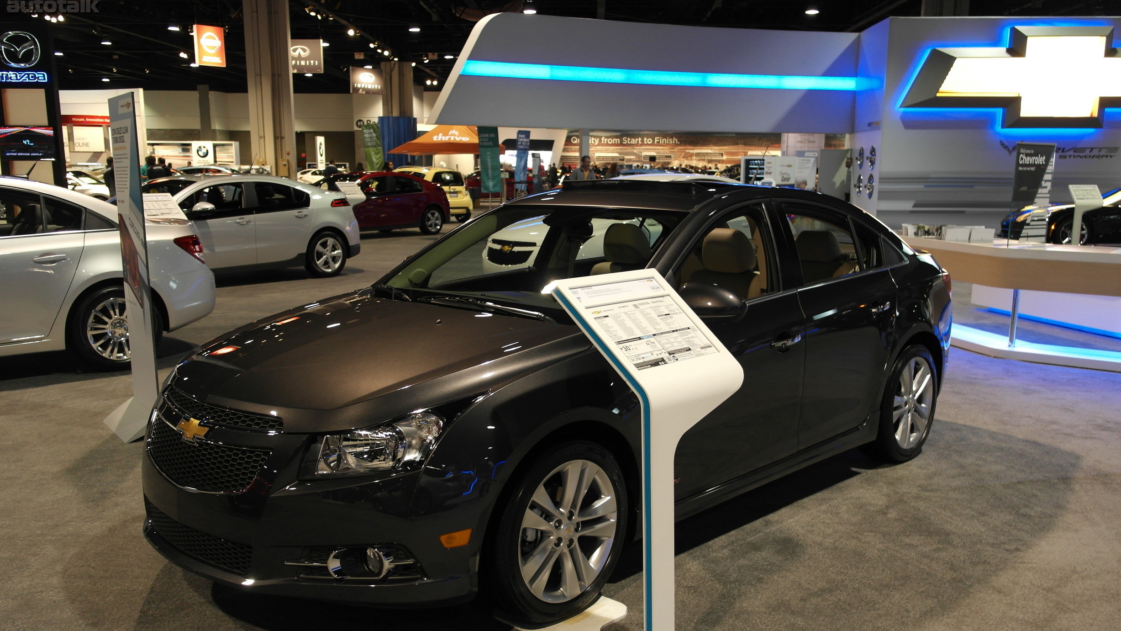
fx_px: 951
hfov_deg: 61.0
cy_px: 375
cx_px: 568
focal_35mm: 32
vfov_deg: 36.6
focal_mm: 20
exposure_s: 1/50
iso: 400
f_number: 3.5
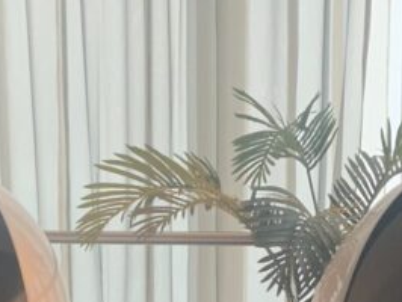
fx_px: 1162
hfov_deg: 19.3
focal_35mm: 100
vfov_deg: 13.8
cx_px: 39
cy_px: 470
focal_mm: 4.25
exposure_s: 1/60
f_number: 1.8
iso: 320
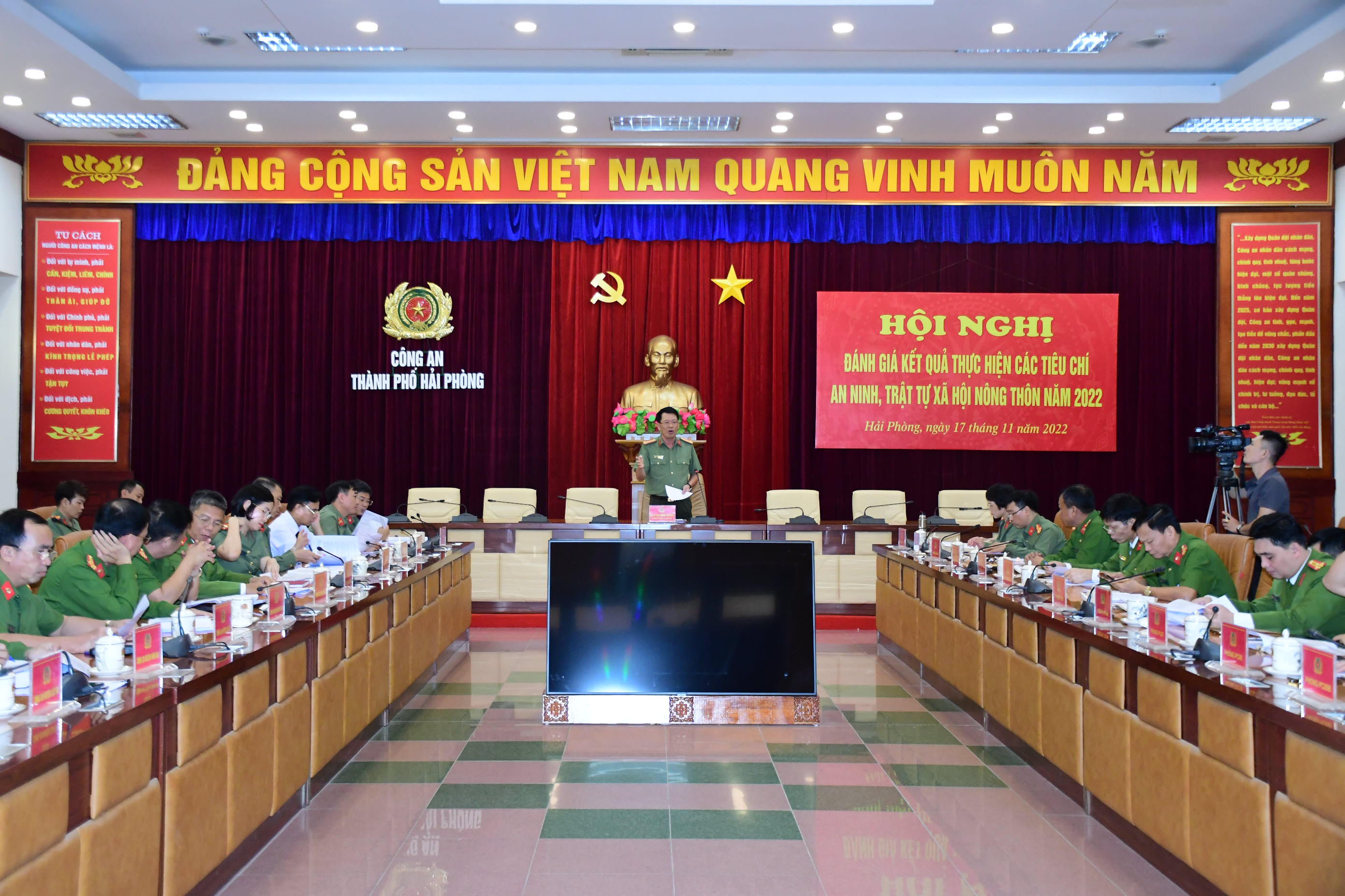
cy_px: 448
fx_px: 1513
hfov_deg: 47.9
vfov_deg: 33.0
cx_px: 672
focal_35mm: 40
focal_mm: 27
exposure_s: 1/200
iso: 2500
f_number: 4
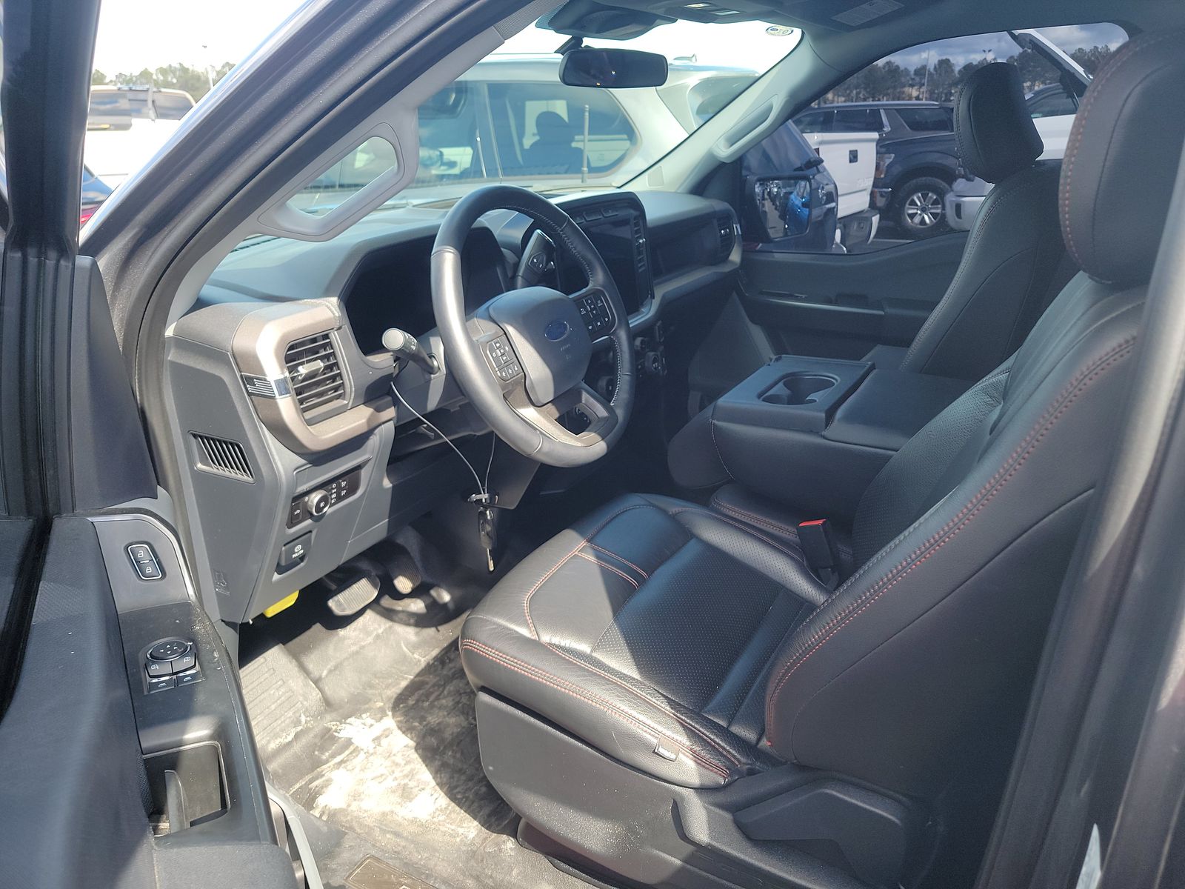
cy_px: 444
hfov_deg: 71.6
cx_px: 592
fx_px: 822
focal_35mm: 24
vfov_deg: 56.8
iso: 70
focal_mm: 6.7
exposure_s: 1/119
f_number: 1.8
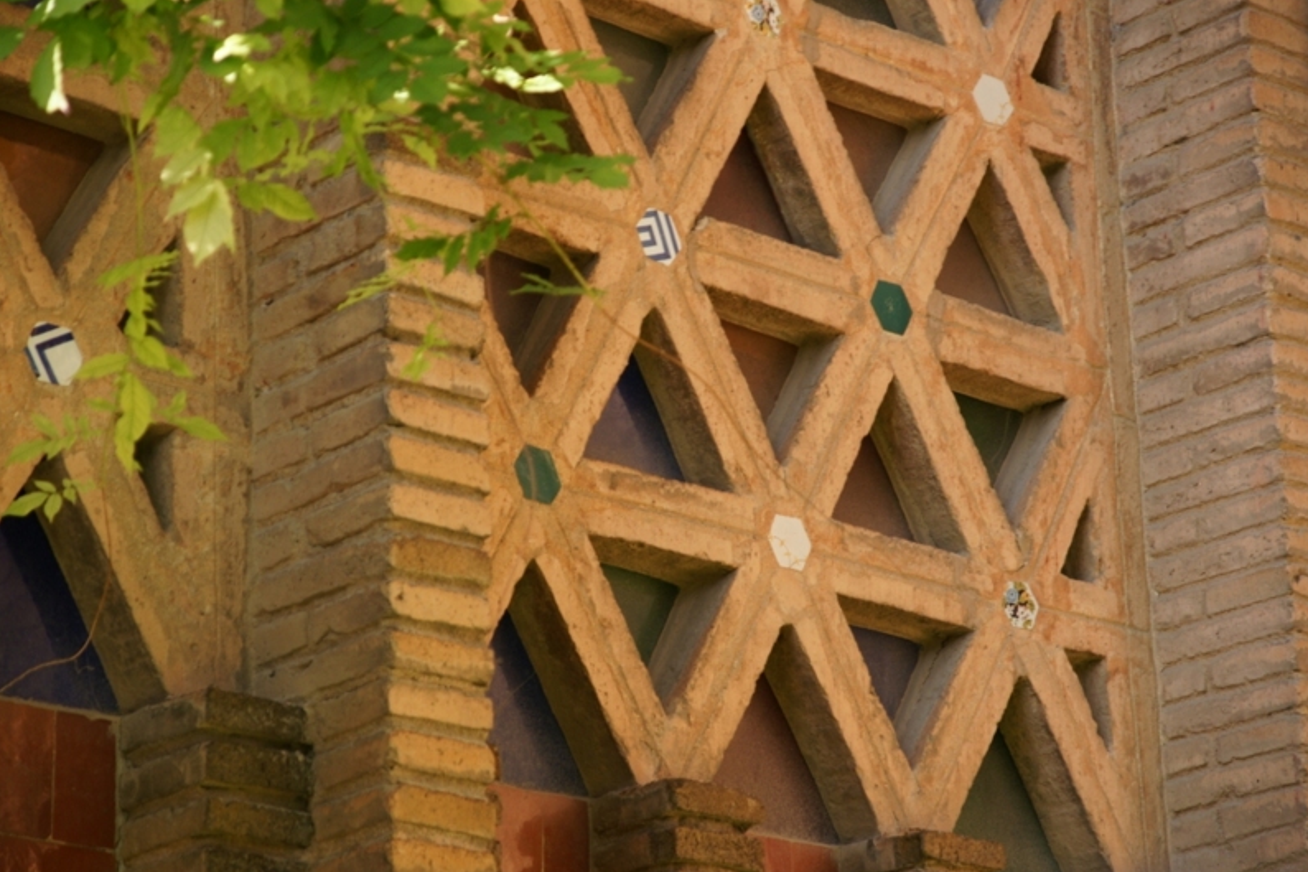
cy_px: 435
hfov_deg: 16.9
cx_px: 657
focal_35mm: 121
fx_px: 4395
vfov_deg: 11.3
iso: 200
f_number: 5
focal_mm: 80
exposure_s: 1/160
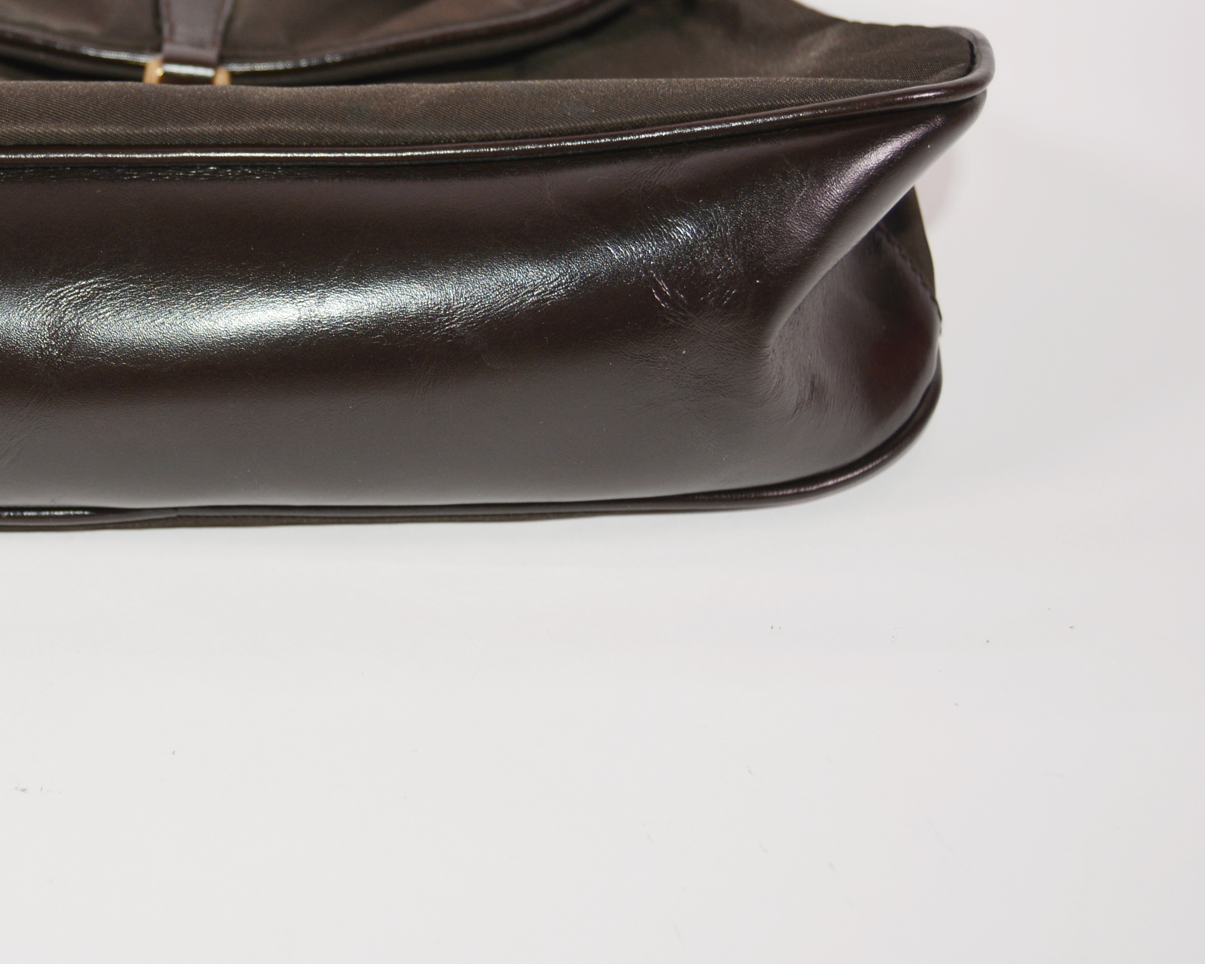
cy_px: 205
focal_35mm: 59
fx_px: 2104
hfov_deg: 30.9
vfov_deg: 25.4
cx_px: 180
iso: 100
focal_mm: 22
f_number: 3.5
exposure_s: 1/160
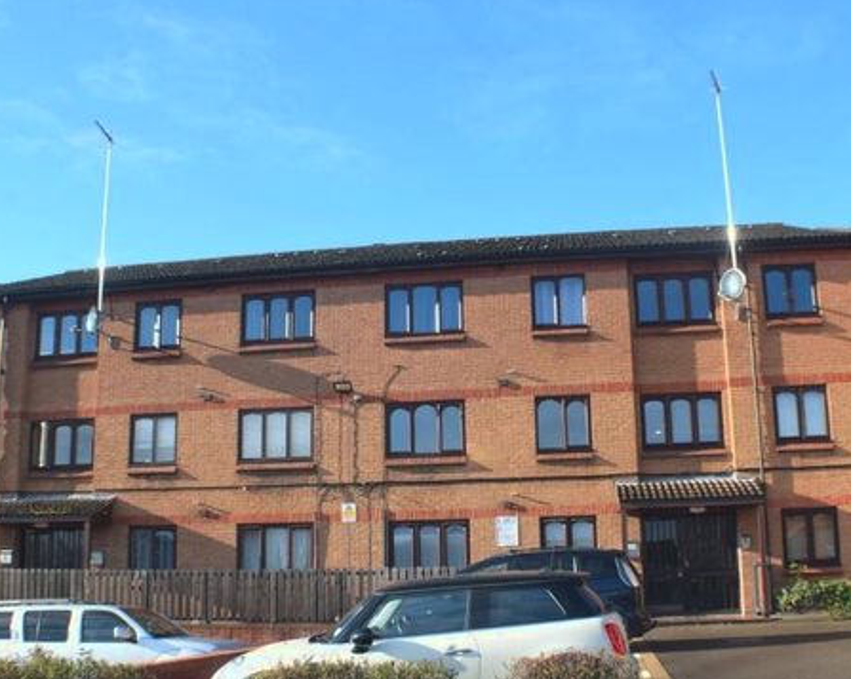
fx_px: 1277
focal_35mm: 51
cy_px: 404
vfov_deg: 29.7
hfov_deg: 36.9
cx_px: 413
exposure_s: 1/250
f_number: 8
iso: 250
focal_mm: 23
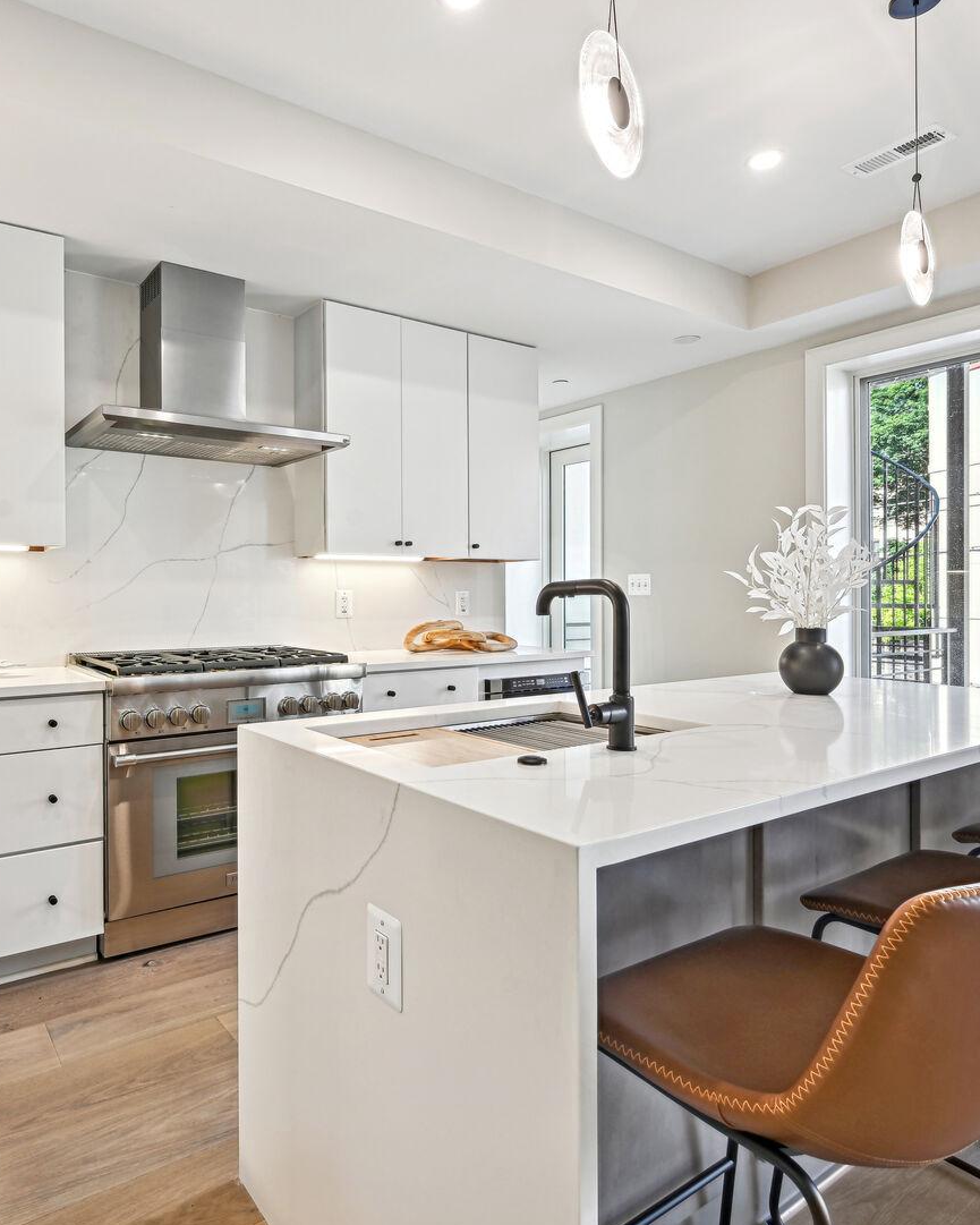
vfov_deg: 77.6
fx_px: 761
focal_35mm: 21
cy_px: 596
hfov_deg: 64.8
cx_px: 382
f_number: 9
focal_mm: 14
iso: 200
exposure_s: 1/30
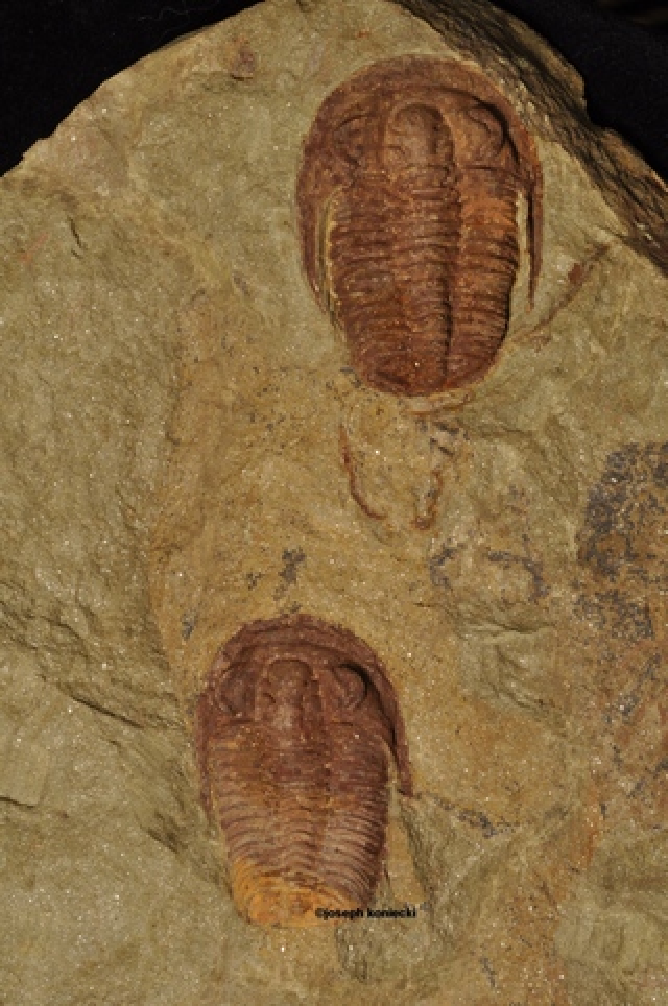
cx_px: 334
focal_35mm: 90
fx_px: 2512
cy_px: 503
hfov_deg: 15.1
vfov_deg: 22.6
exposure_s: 1/4
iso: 400
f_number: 29
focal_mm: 60
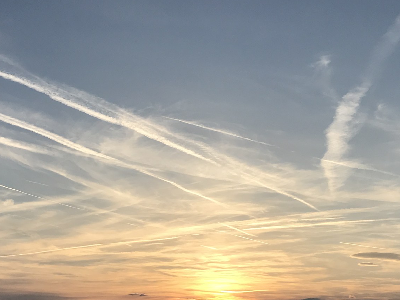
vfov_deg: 24.7
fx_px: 682
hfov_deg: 32.7
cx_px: 215
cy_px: 196
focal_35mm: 59
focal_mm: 3.99
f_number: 1.8
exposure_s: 1/1650
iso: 20
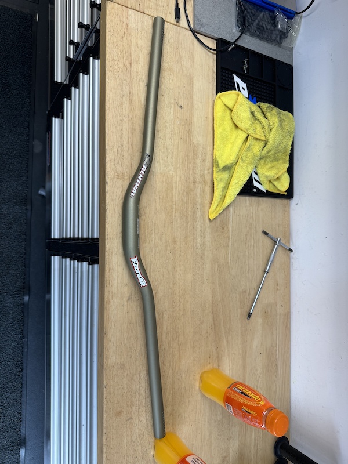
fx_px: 322
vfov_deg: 71.6
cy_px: 232
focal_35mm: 24
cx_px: 174
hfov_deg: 56.8
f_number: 1.78
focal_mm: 6.86
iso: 80
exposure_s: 1/100
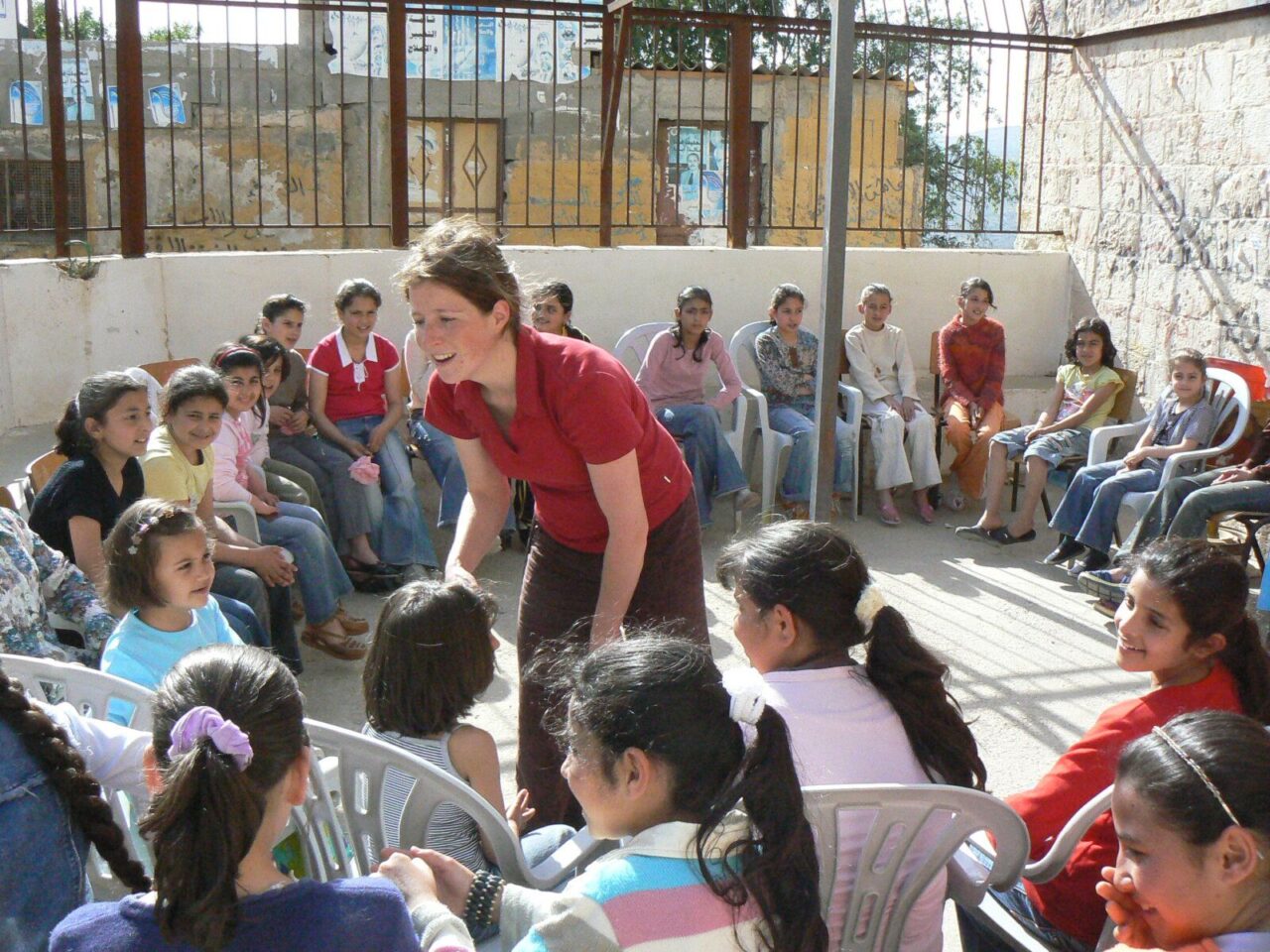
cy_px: 476
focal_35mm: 36
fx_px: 1321
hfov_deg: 51.4
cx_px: 635
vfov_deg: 39.7
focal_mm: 6
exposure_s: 1/400
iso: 400
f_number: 5.6
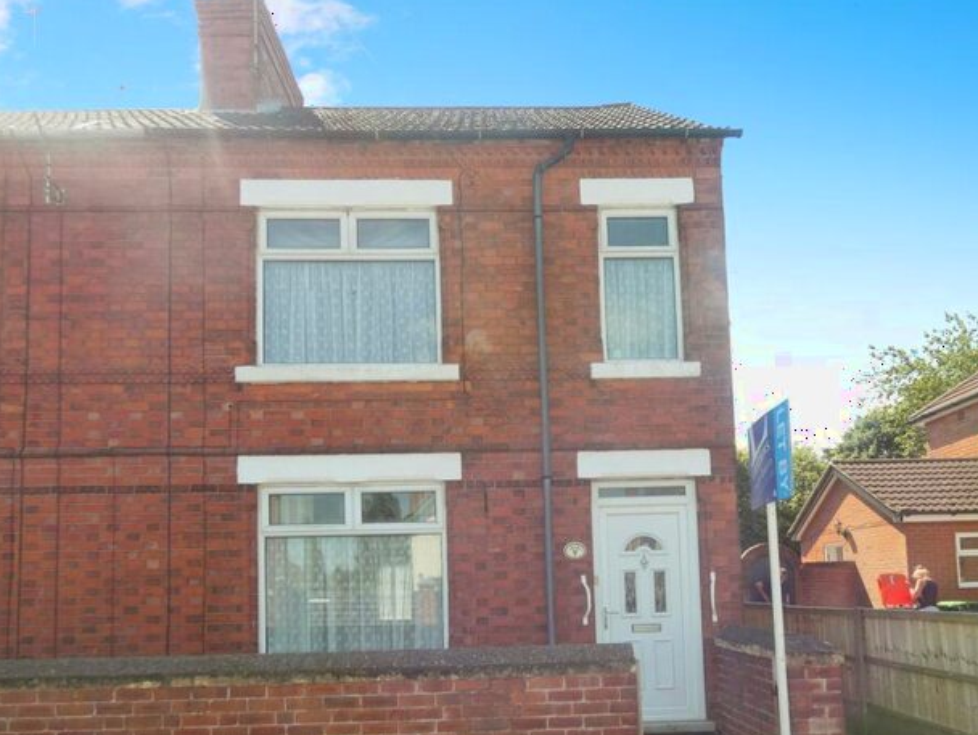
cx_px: 528
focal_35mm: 23
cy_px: 380
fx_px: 650
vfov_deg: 58.9
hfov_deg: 73.8
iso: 80
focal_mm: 3.6
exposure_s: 1/640
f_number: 2.8
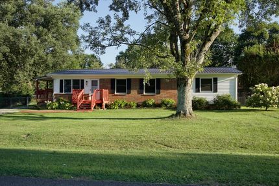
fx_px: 243
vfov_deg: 42.0
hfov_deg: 59.8
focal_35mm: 31
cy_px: 93
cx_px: 140
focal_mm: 31.3
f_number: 13
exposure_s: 1/40
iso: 160
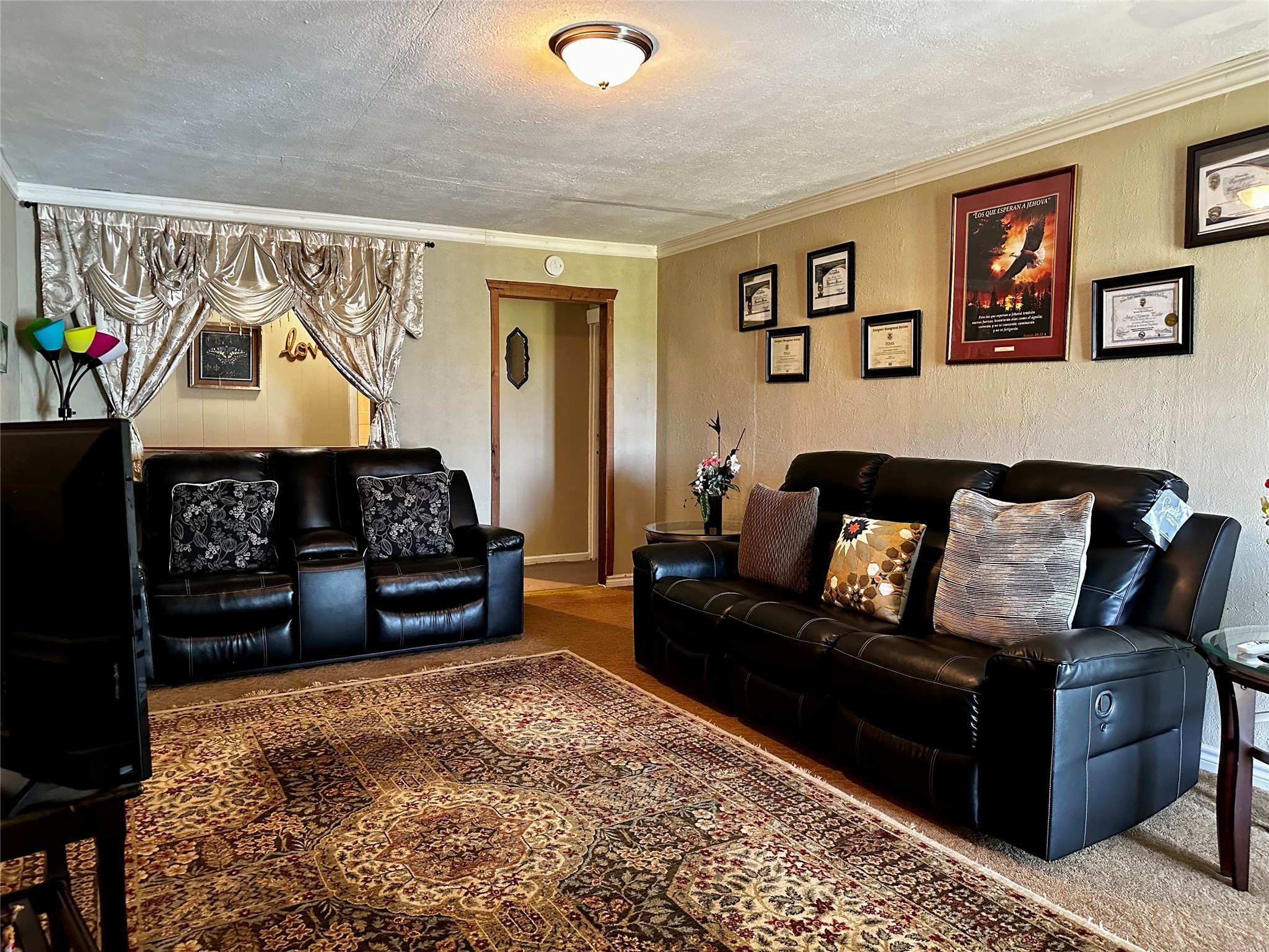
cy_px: 476
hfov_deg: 71.6
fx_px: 880
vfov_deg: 56.8
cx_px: 634
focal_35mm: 24
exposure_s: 1/60
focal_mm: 6.86
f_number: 1.78
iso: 640
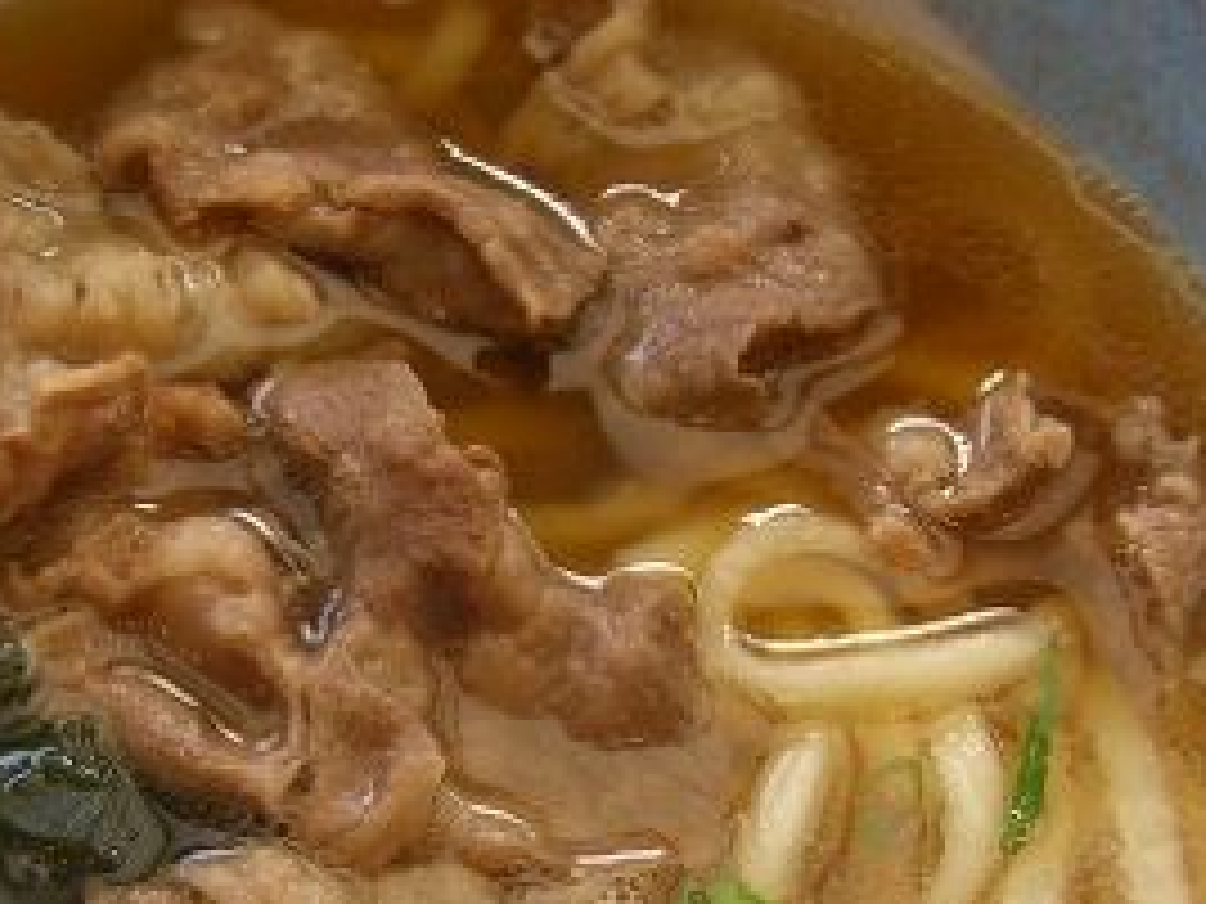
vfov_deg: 16.0
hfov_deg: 21.2
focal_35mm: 92
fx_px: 3205
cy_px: 663
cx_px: 414
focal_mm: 7.9
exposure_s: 1/125
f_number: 2.8
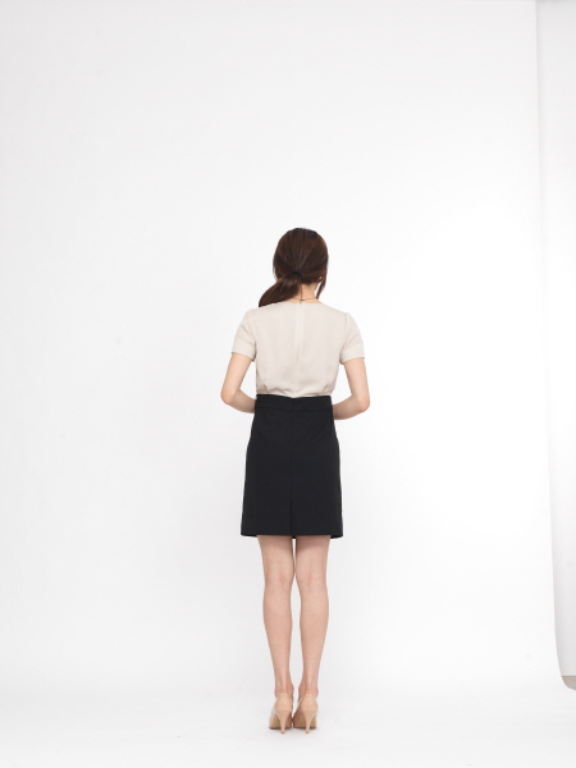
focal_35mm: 62
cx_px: 288
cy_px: 384
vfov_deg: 31.2
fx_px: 1376
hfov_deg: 23.7
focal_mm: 80
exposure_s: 1/250
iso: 100
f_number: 9
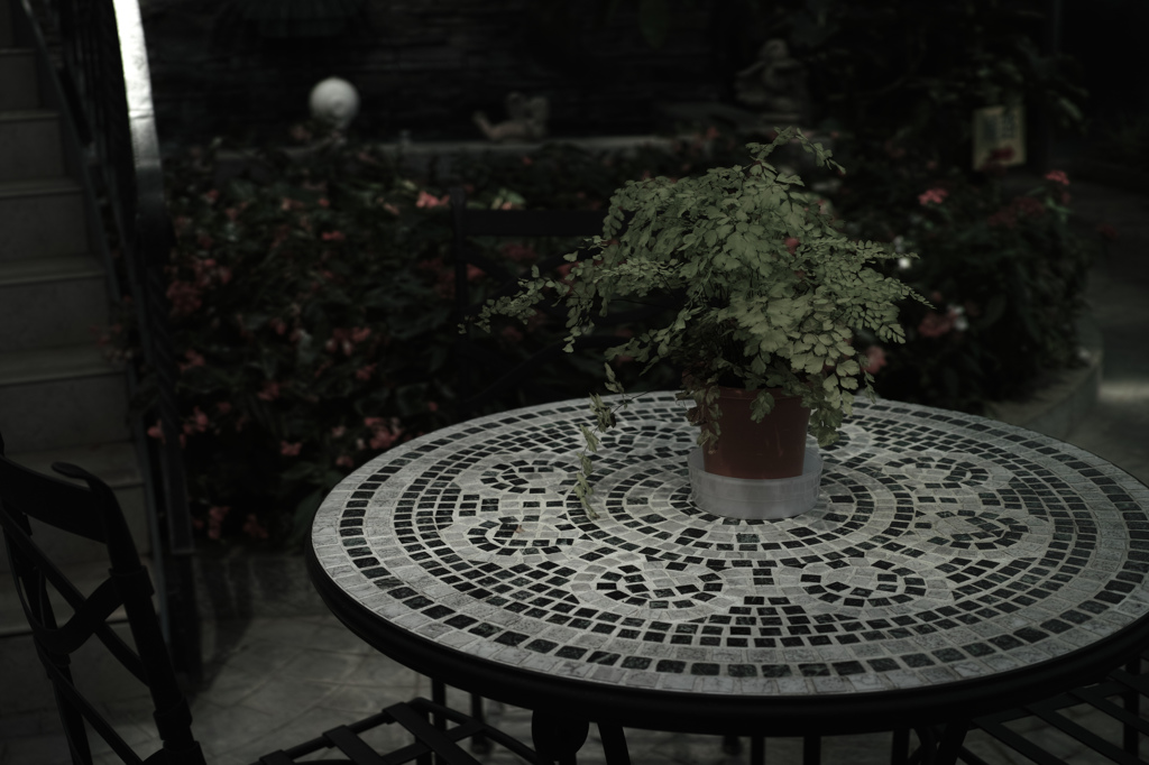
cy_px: 382
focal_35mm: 45
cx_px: 574
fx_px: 1436
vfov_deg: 29.8
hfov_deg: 43.6
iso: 200
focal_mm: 30
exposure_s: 1/1000
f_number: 3.2
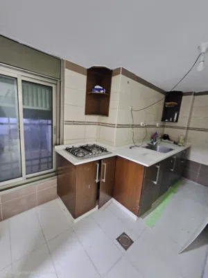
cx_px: 104
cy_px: 139
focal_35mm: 13
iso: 2500
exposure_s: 1/25.1
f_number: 2.2
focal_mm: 2.2
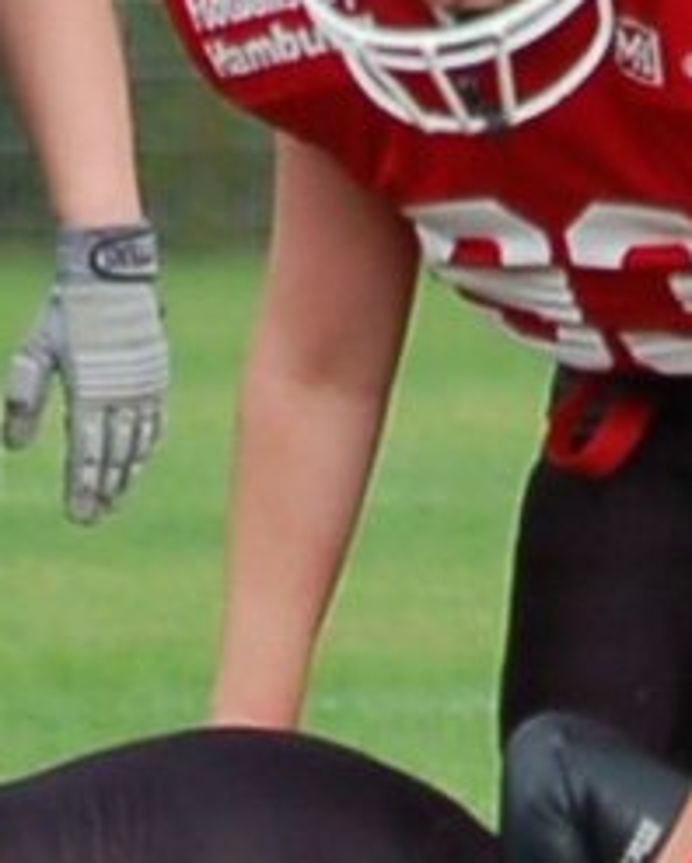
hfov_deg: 0.8
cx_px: 713
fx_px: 47917
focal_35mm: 1874
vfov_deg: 1.0
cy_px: 1590
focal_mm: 150
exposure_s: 1/640
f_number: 4.5
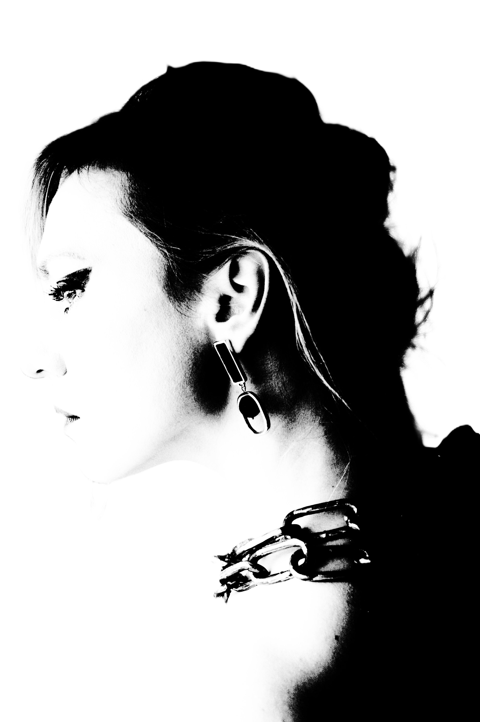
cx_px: 240
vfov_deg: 40.0
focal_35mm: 50
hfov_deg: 27.2
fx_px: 992
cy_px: 361
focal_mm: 33
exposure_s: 1/180
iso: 3200
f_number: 6.7
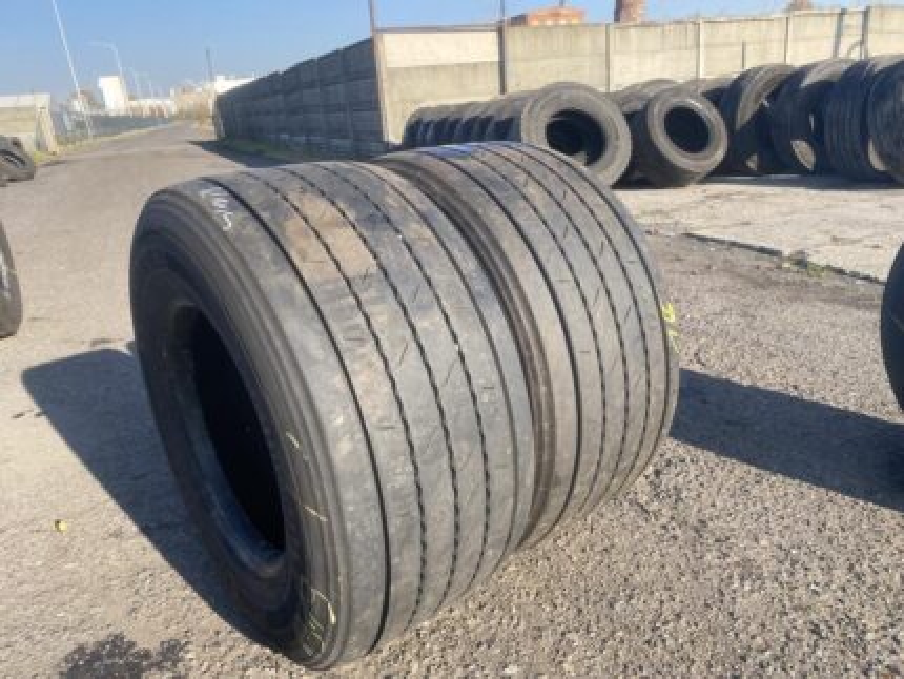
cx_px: 452
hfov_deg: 67.3
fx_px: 679
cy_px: 340
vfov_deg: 53.1
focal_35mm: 26
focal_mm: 4.25
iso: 32
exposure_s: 1/1063
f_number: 1.8
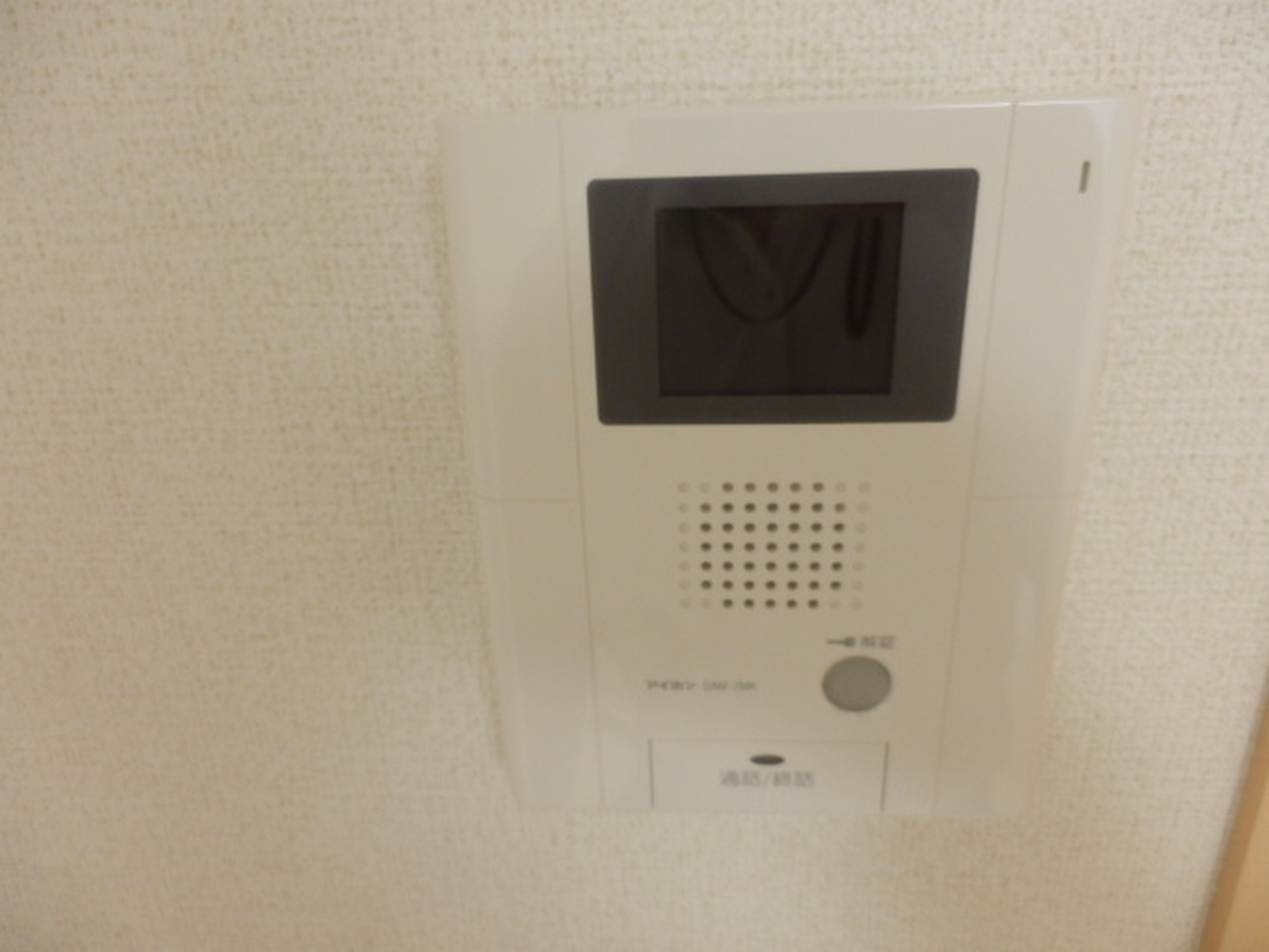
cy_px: 476
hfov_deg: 71.6
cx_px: 634
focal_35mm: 24
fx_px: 880
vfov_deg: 56.8
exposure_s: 1/30
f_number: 3
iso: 250
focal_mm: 4.2
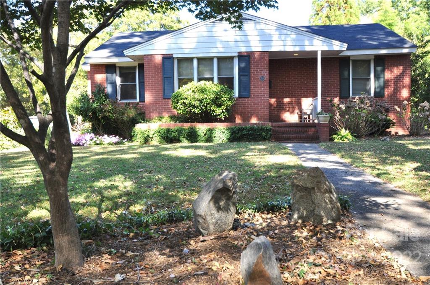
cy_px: 142
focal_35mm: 33
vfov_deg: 39.8
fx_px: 393
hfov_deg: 57.3
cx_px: 215
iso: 200
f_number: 4.5
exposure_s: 1/200
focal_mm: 22
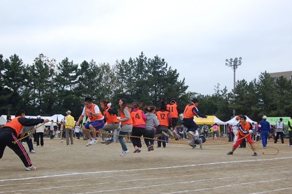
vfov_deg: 24.3
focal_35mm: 56
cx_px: 143
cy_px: 115
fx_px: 451
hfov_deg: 35.9
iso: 400
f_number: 4.2
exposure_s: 1/500
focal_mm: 29
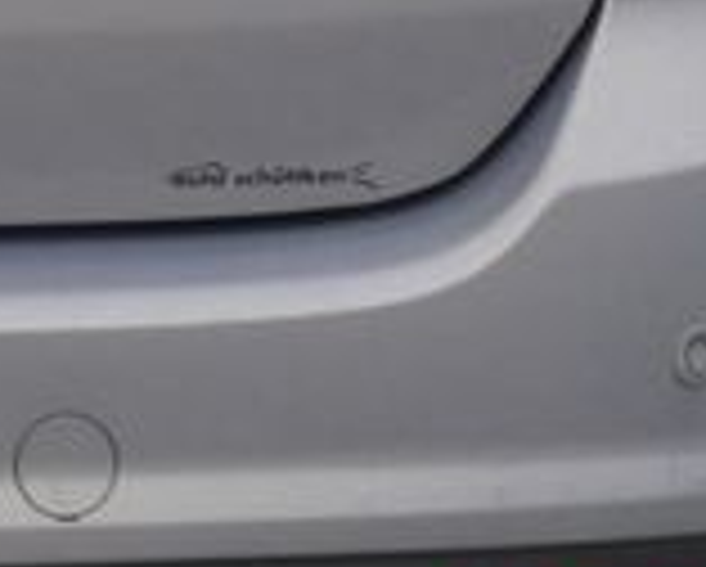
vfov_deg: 3.0
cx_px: -719
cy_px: -450
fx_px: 10795
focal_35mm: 516
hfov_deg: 3.7
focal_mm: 14.5
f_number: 5.6
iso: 80
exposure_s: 1/100
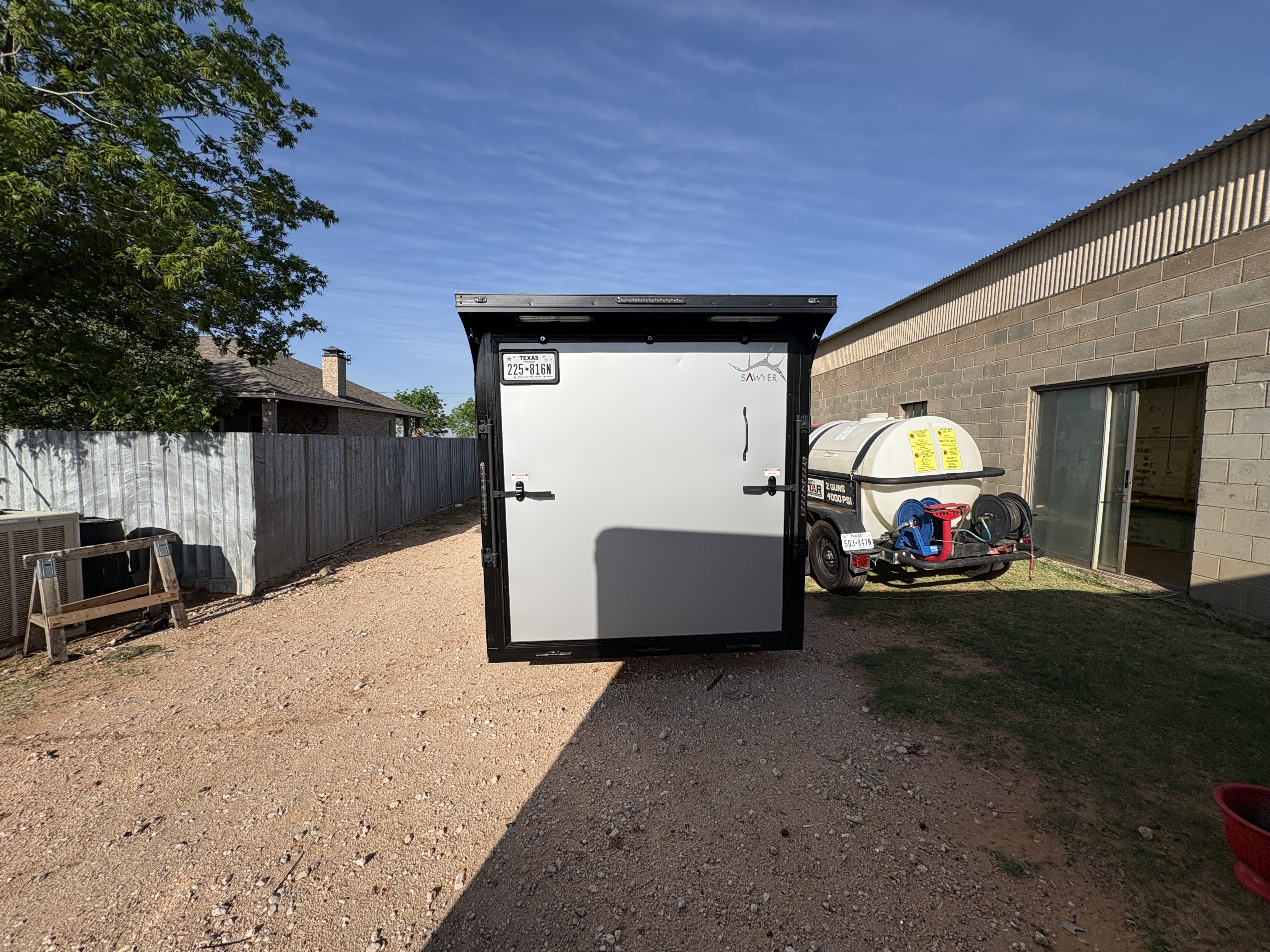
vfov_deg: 85.7
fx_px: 514
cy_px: 476
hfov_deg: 102.1
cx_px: 635
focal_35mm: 14
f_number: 2.2
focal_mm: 2.22
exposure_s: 1/3390
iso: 50
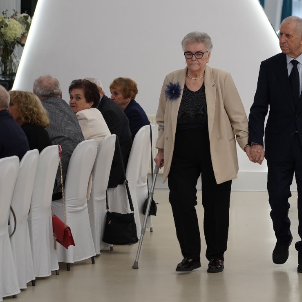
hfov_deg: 11.1
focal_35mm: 157
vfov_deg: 11.1
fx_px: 1550
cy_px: 127
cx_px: 197
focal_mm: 105
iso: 1250
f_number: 4
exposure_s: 1/125
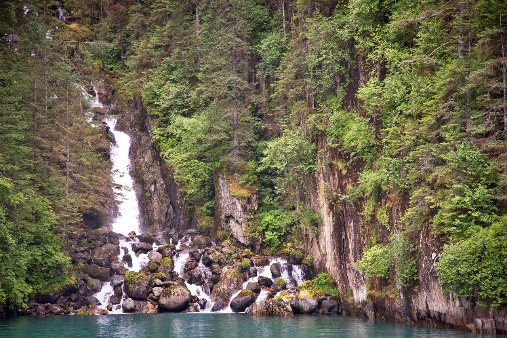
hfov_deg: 17.1
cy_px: 169
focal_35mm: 120
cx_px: 254
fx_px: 1690
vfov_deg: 11.4
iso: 560
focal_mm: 120
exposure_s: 1/250
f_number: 4
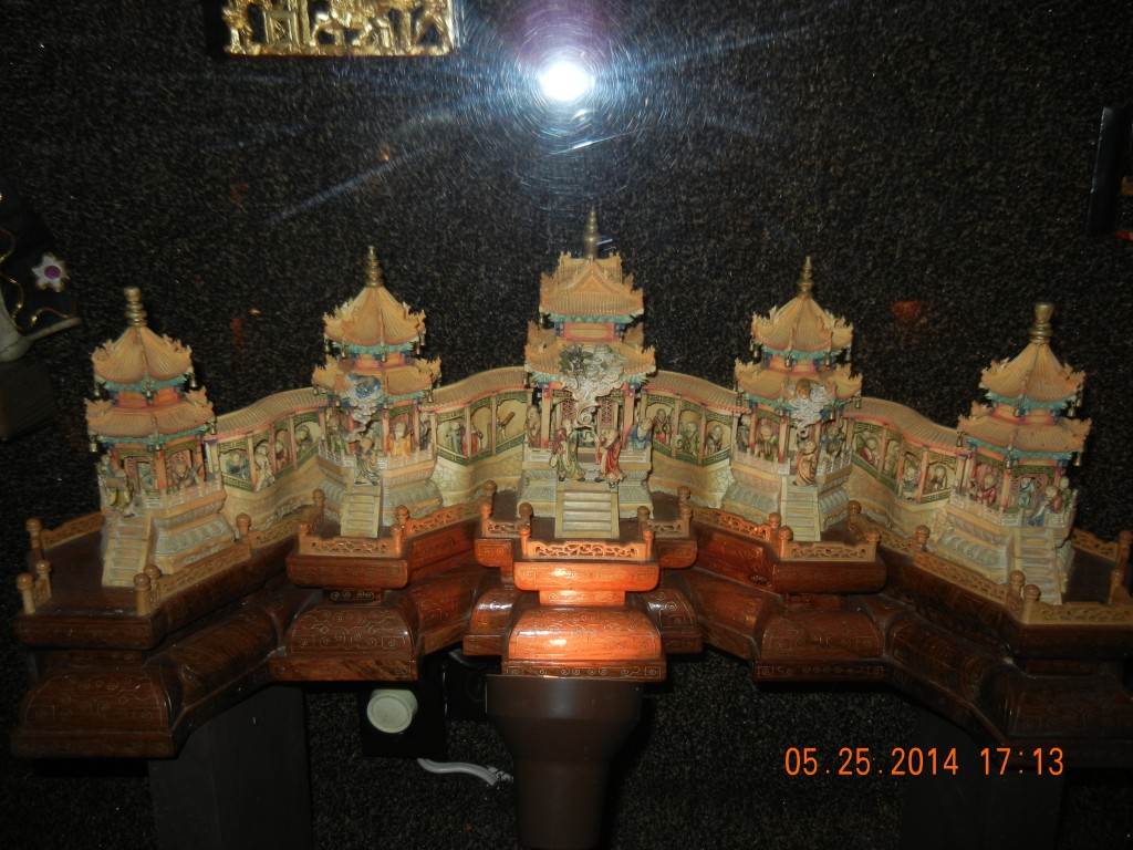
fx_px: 982
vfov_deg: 46.8
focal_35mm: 30
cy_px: 425
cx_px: 566
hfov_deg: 60.0
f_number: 3.5
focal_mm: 5.4
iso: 200
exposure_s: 1/30
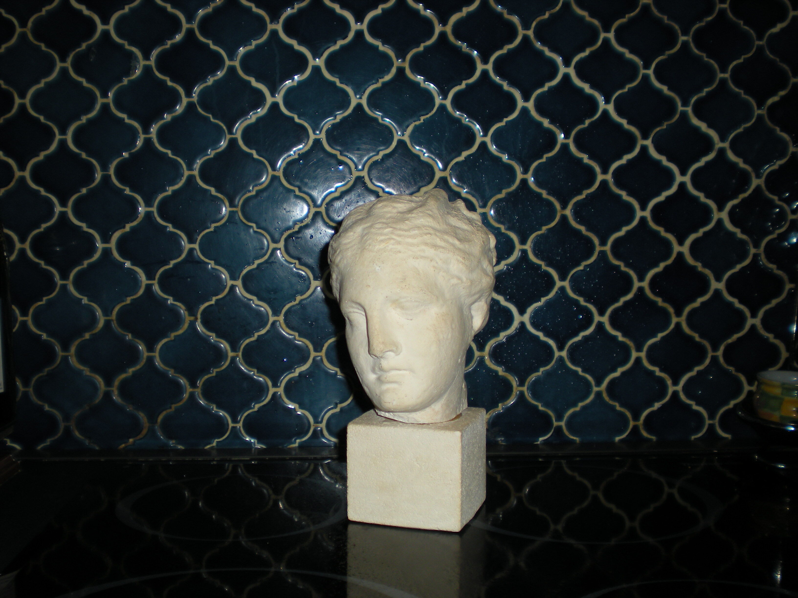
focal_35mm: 38
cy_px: 299
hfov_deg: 49.0
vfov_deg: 37.7
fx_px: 876
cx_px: 399
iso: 64
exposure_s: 1/60
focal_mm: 6.3
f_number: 3.1
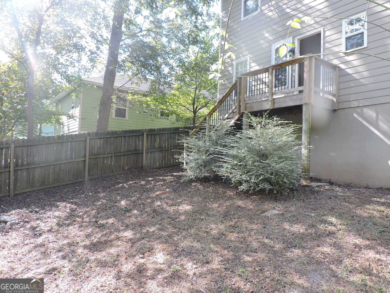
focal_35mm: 24
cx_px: 195
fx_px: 270
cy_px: 146
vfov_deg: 56.8
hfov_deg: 71.6
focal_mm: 4.3
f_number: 3
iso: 100
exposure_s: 1/125
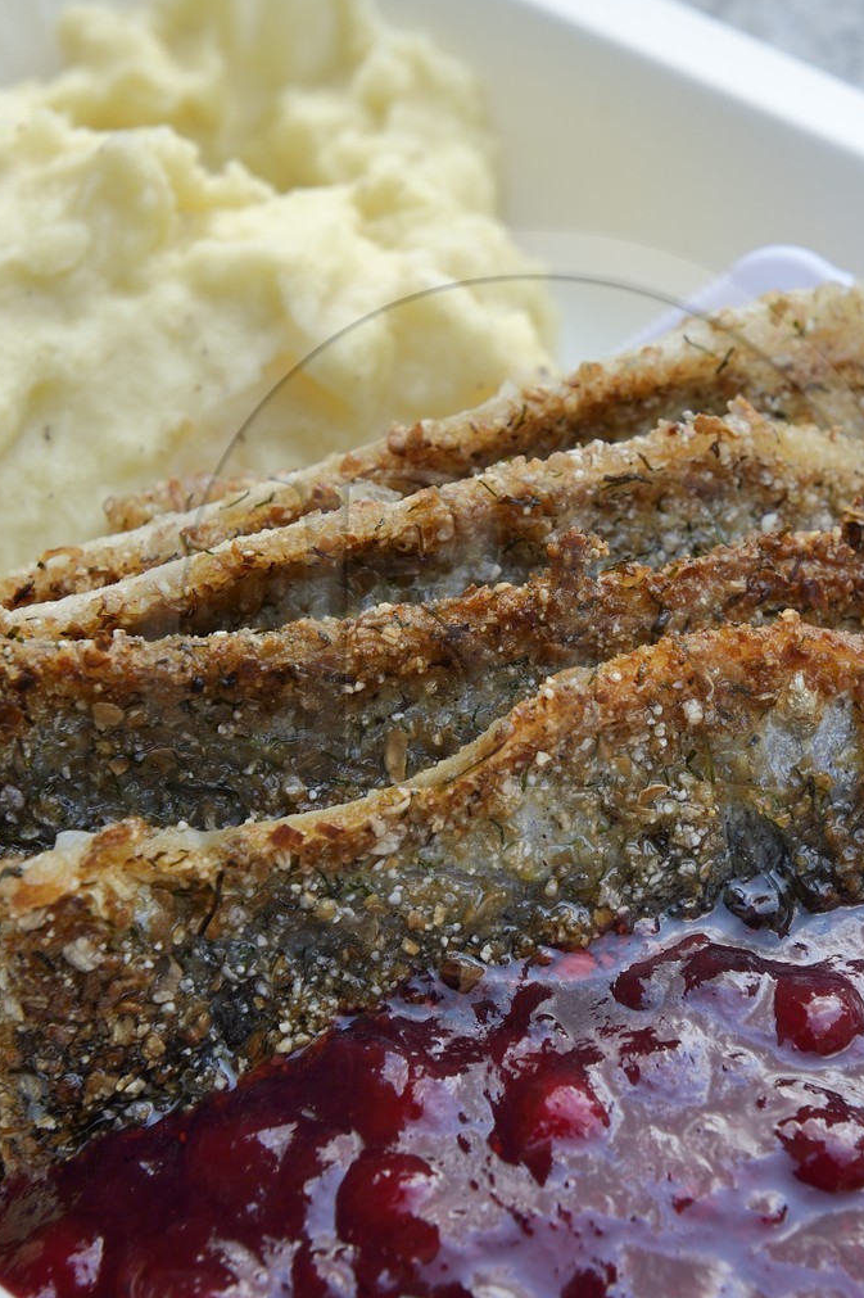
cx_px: 533
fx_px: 3423
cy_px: 630
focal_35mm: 95
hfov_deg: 14.4
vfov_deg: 21.5
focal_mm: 60
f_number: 9
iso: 200
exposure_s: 1/125
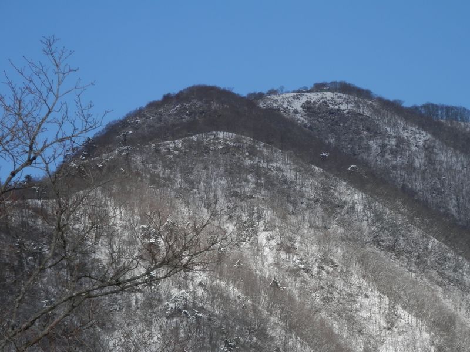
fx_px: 3055
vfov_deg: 6.6
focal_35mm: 225
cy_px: 176
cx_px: 235
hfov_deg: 8.8
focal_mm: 40.2
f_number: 6.1
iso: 80
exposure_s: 1/640
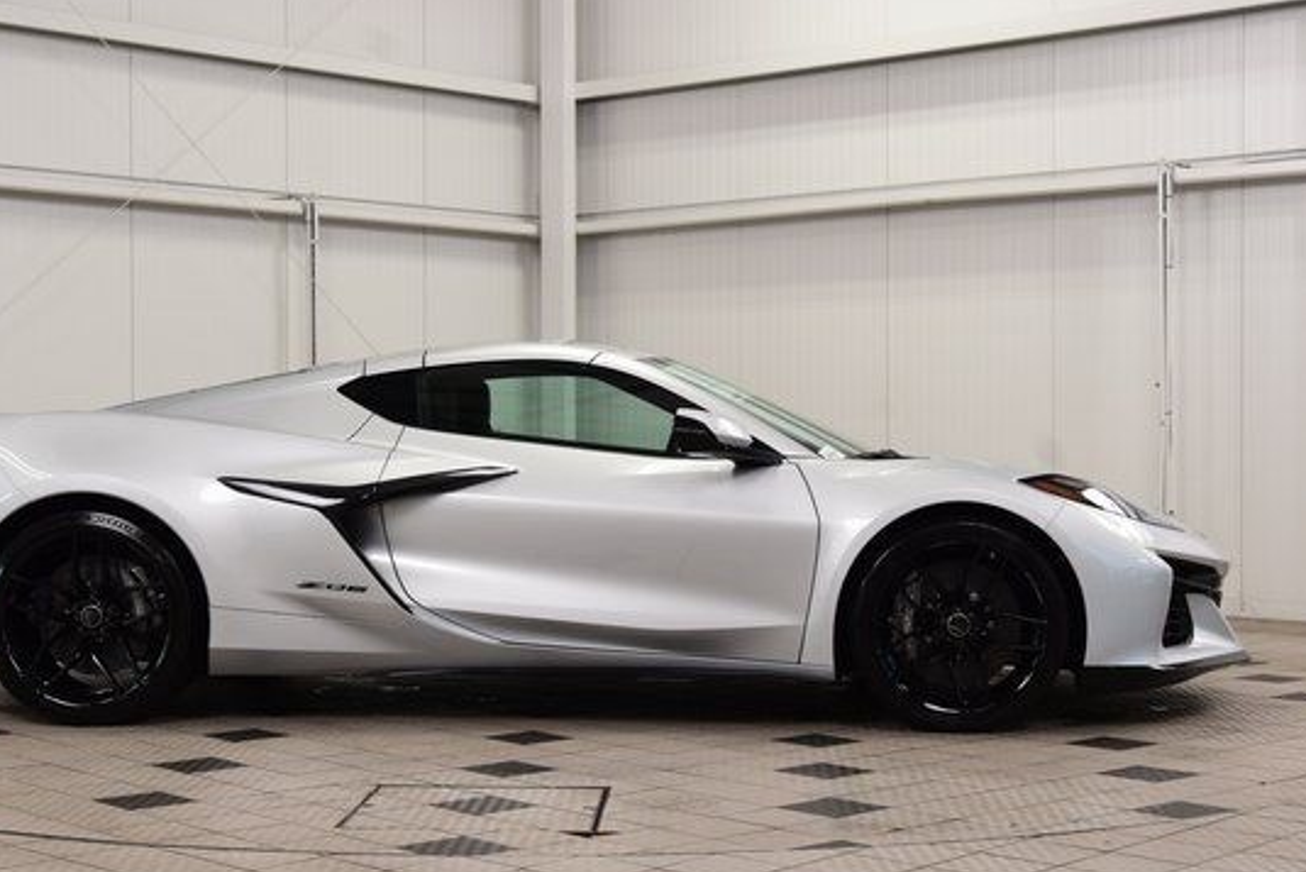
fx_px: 2213
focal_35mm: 61
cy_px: 504
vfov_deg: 22.3
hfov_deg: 32.8
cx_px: 559
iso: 800
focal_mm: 34
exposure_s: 1/60
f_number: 8
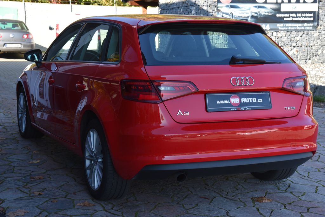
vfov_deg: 21.9
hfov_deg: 32.4
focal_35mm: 62
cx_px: 162
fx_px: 560
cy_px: 108
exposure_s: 1/200
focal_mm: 62
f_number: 7.1
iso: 500
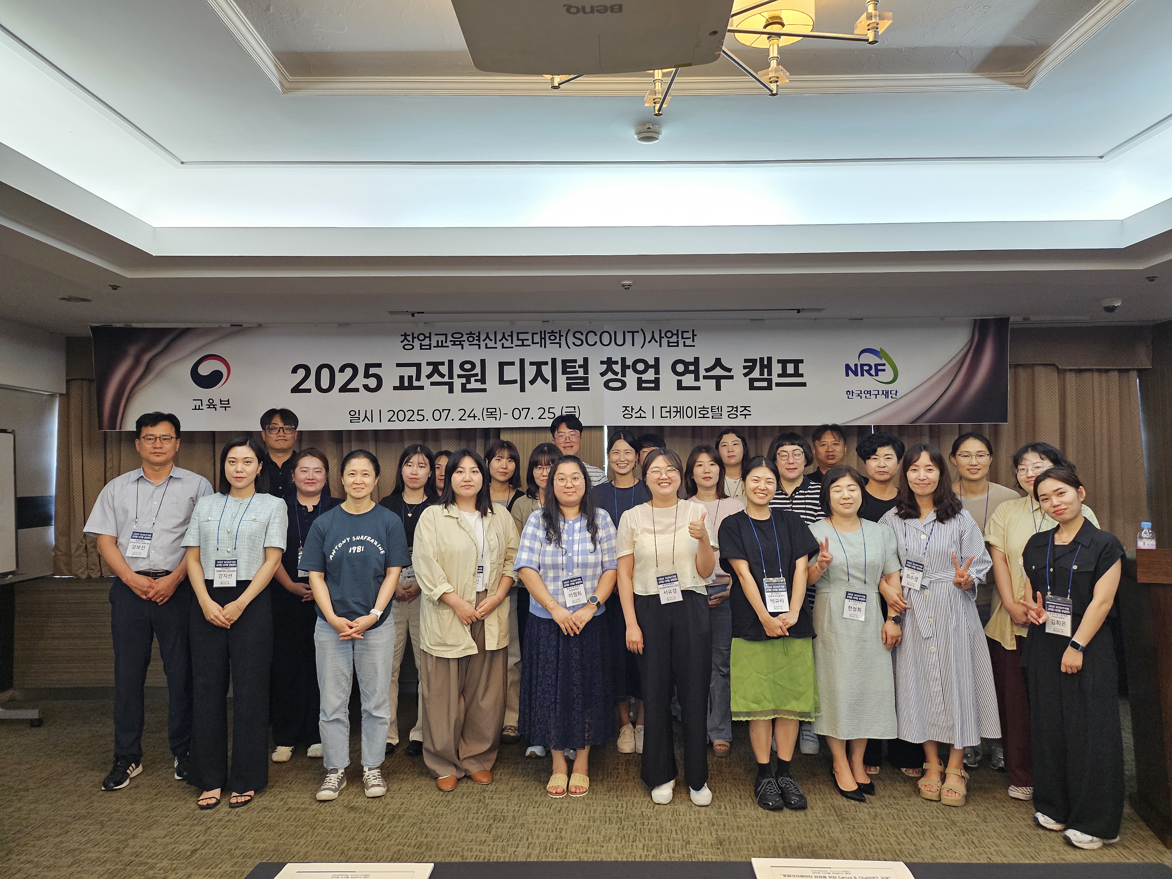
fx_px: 813
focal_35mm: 24
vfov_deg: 56.8
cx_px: 586
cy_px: 440
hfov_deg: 71.6
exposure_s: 1/120
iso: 320
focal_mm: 5
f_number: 1.8
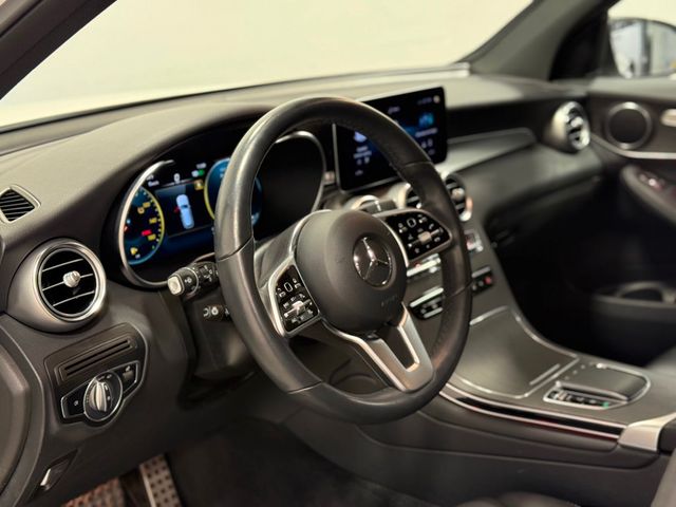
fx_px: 937
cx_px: 338
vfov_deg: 30.3
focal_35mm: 48
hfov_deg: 39.7
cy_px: 254
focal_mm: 6.76
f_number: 1.78
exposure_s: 1/60
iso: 160
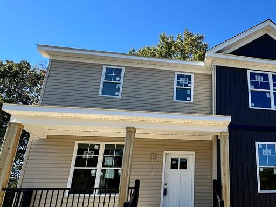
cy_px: 136
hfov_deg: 58.1
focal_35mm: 28
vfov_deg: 49.0
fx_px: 223
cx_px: 225
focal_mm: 2.22
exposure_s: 1/602
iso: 40
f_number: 2.2
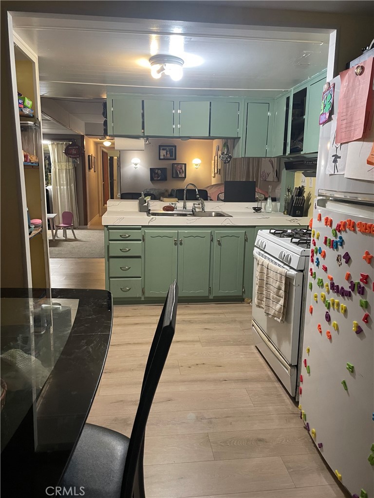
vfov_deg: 67.3
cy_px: 249
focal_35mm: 26
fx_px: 375
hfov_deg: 53.1
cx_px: 187
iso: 320
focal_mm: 4.2
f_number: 1.6
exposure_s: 1/60
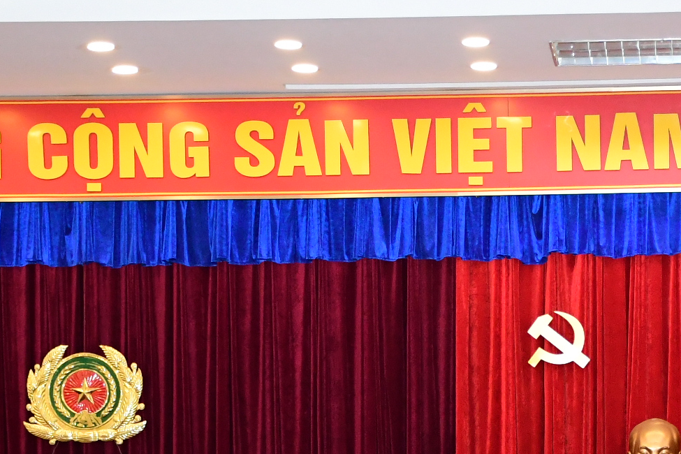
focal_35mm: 137
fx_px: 2591
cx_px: 622
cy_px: 569
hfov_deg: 14.8
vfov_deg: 9.8
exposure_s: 1/200
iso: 2500
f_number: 4
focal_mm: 32
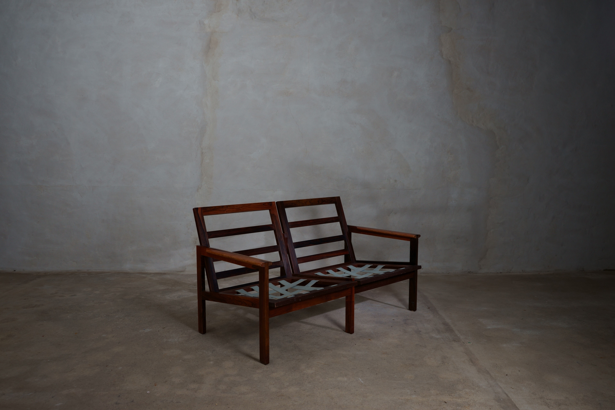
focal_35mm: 29
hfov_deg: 63.7
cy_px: 205
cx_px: 308
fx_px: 495
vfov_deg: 45.0
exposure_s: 1/10
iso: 200
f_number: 5.6
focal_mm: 29
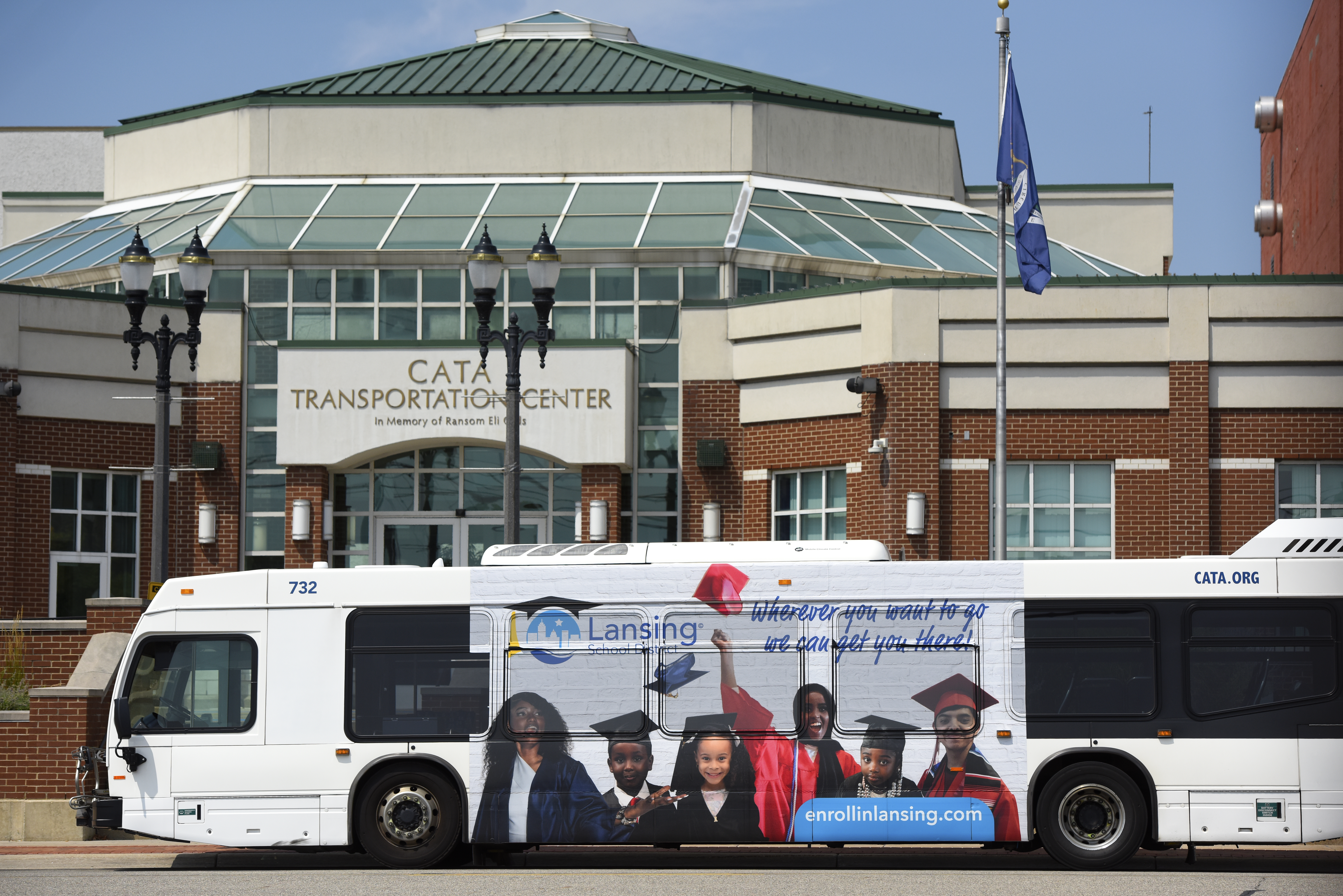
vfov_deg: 13.1
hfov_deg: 19.5
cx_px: 672
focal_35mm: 105
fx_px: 3918
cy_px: 448
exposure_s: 1/5000
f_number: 5
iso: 400
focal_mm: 105
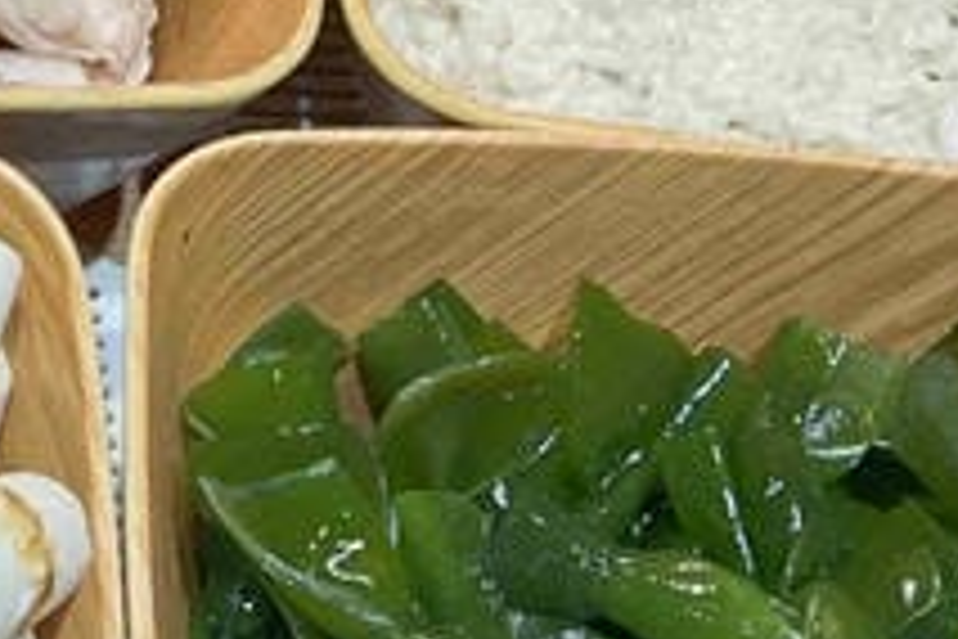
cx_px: -243
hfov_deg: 13.1
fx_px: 4045
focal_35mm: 152
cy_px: -306
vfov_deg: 8.8
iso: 32
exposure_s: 1/121
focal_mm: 5.7
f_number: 1.5
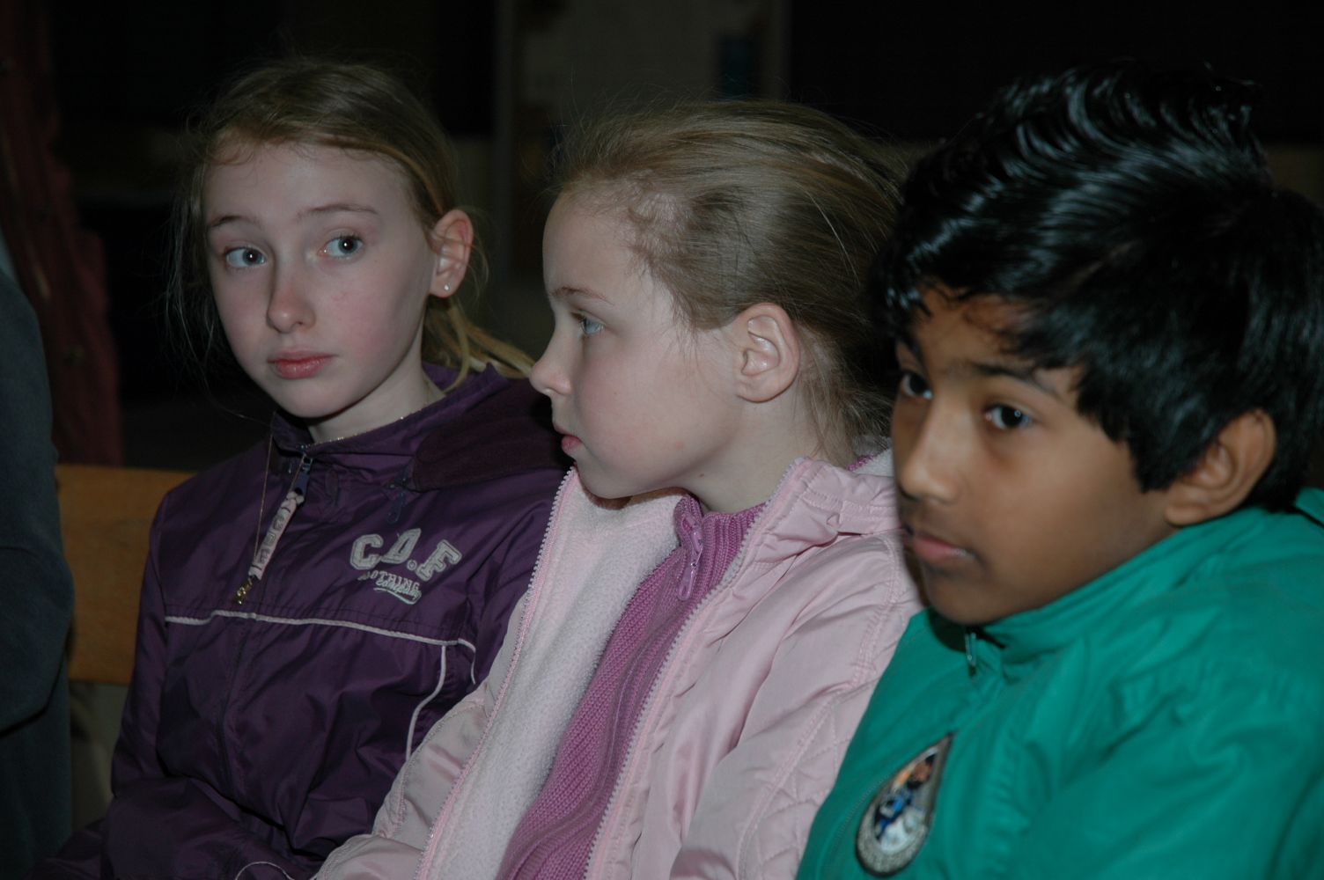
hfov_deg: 19.5
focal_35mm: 105
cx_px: 662
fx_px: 3858
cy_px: 440
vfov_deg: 13.0
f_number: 4.5
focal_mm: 70
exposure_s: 1/60
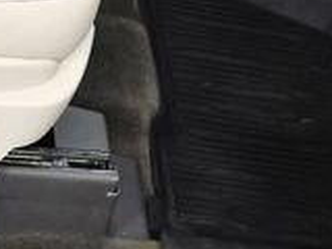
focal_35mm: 139
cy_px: 196
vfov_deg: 10.6
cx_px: 106
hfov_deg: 14.2
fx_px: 1333
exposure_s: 1/100
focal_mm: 18
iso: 3200
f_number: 3.5
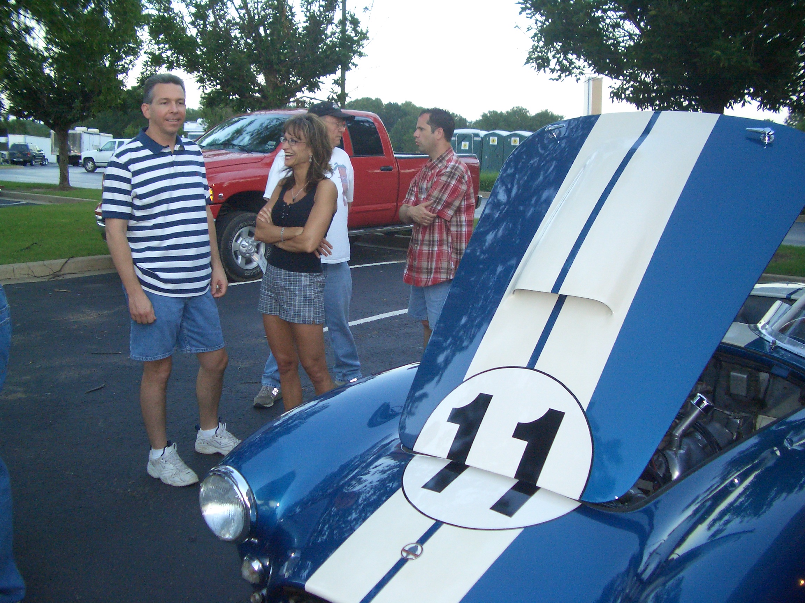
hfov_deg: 52.6
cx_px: 402
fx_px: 814
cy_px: 302
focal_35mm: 35
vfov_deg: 40.7
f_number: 2.6
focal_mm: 5.8
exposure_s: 1/80
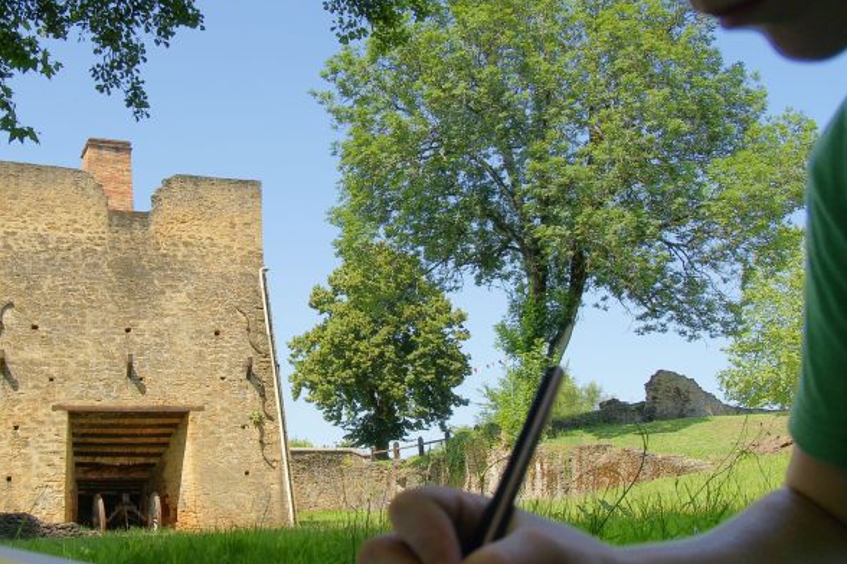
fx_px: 1106
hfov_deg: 41.8
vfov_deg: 28.6
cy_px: 271
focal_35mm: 47
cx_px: 356
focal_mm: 18
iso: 100
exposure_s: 1/200
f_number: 9
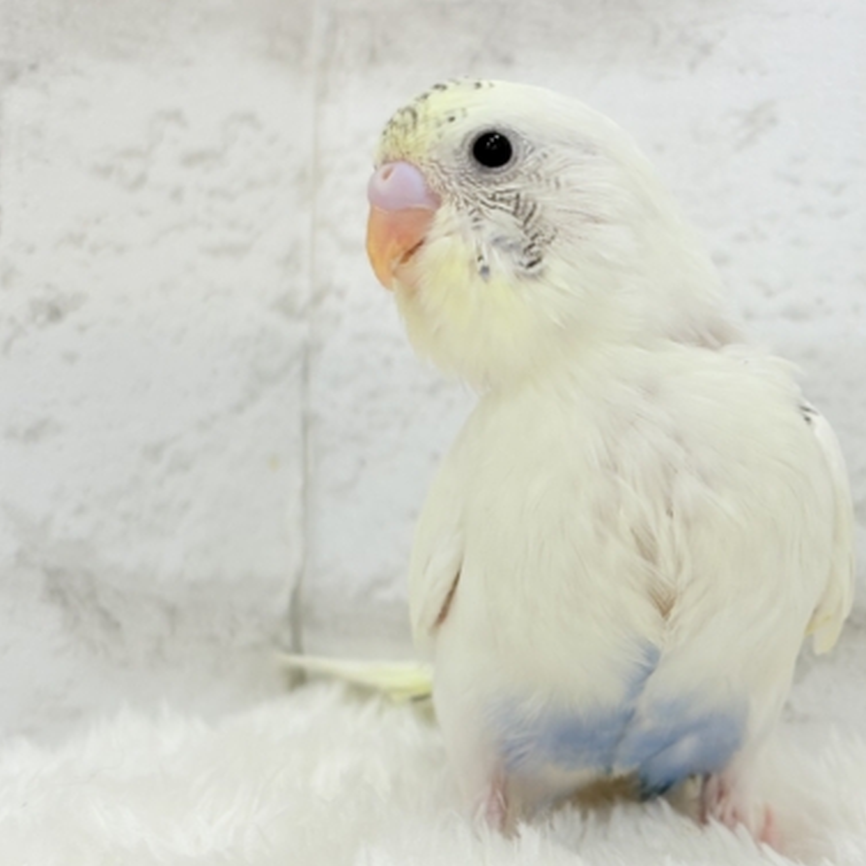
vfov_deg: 22.2
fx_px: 2208
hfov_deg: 21.9
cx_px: 708
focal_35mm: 78
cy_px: 411
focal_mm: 5.96
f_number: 1.6
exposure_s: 1/100
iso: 64
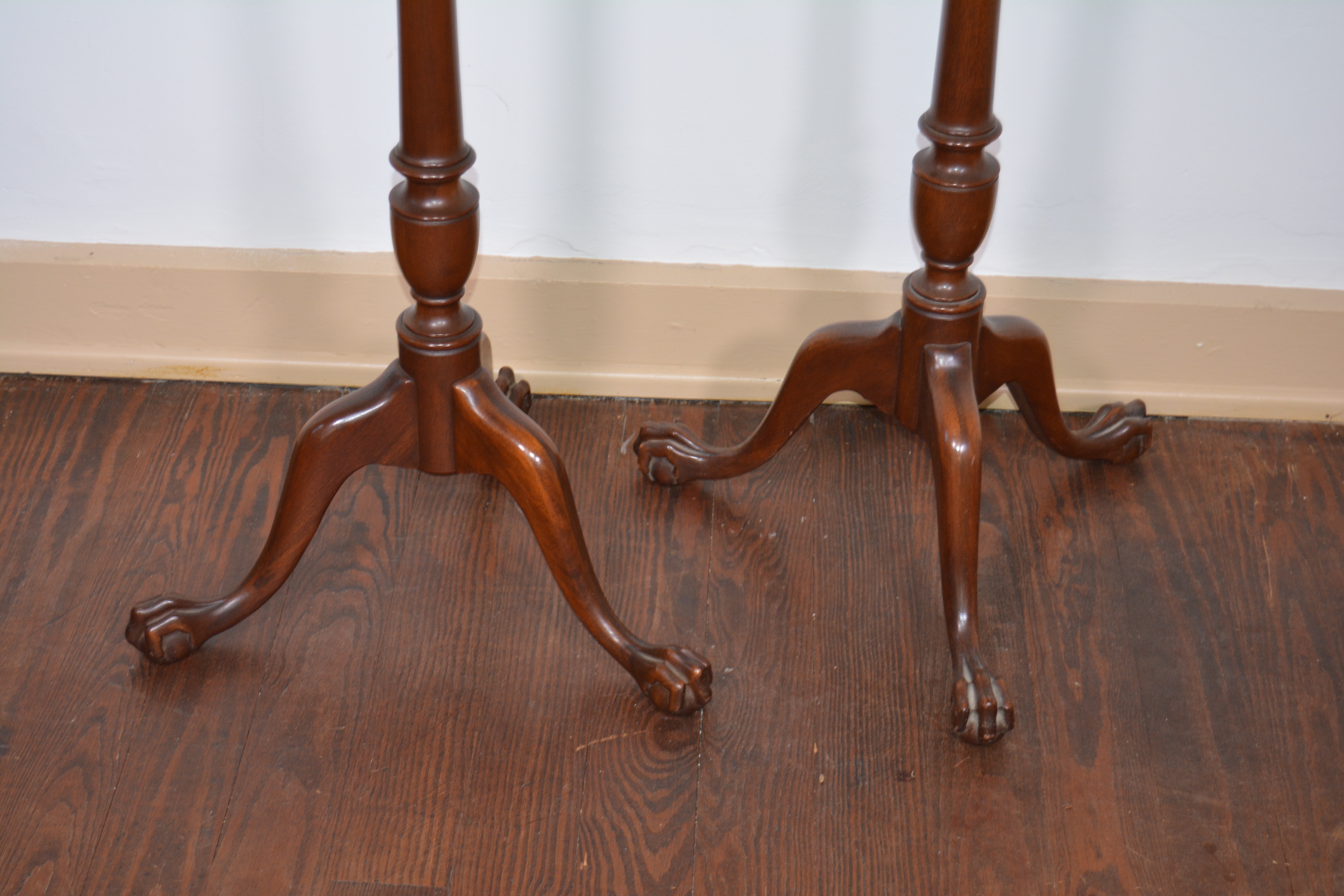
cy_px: 448
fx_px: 2352
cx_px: 672
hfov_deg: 31.9
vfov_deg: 21.6
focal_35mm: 63
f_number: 5
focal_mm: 42
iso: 640
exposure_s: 1/60
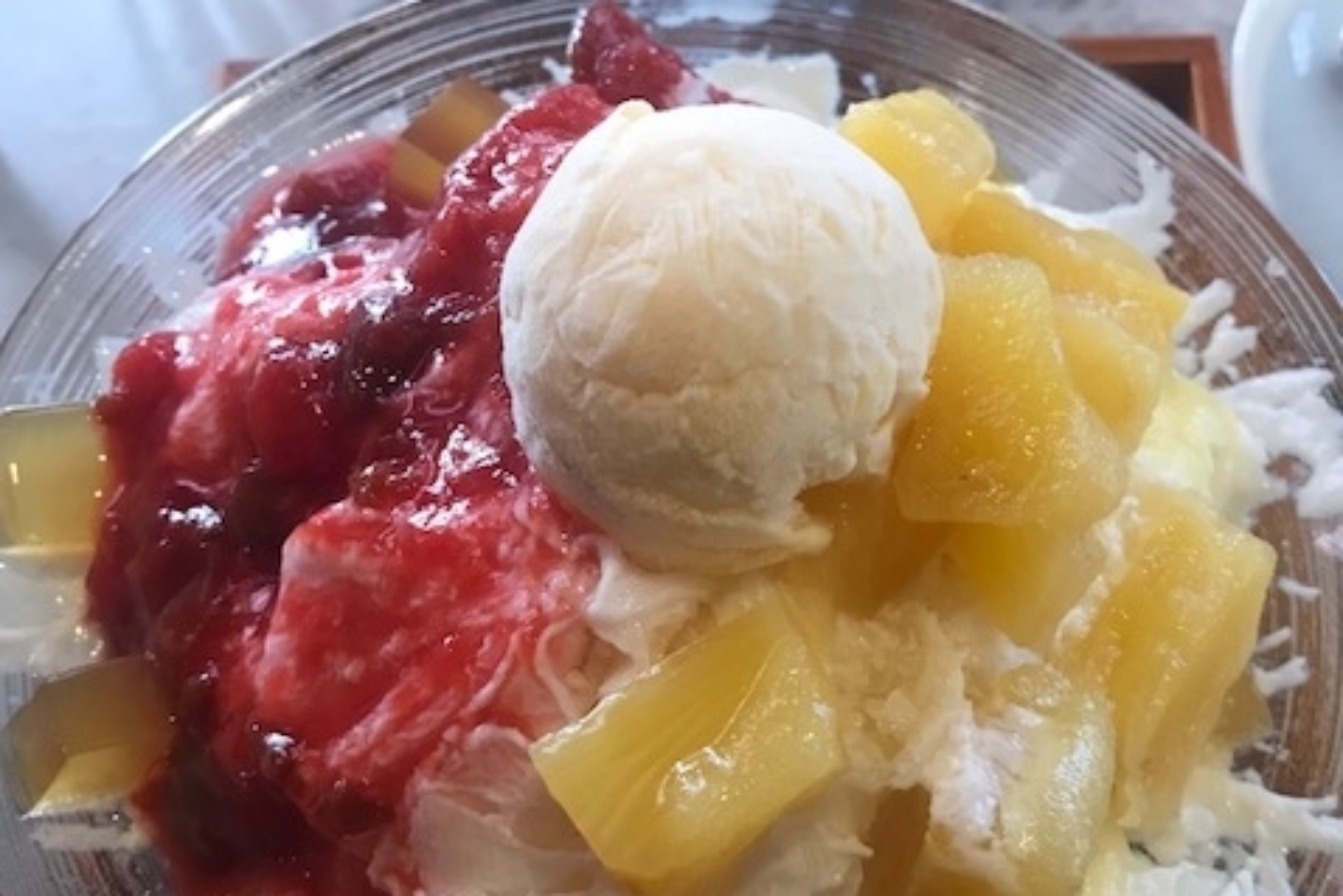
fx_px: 1455
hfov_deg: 49.5
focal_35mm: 39
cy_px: 595
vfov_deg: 33.9
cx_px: 672
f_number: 1.8
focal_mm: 3.99
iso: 40
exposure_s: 1/20
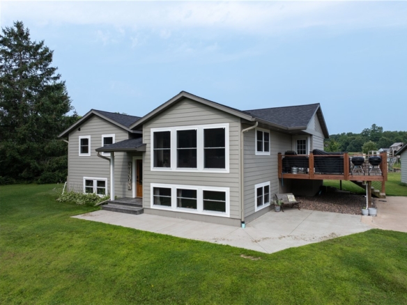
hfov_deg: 71.6
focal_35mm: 24
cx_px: 204
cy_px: 152
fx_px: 282
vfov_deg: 56.8
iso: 100
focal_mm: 12.29
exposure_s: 1/1600
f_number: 2.8
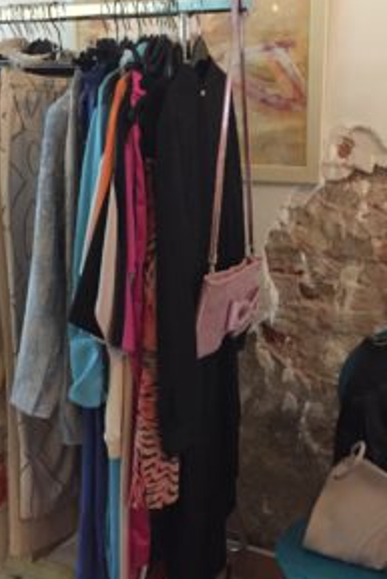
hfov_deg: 28.1
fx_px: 773
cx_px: 207
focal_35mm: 48
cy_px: 330
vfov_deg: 41.0
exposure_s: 1/17
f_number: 2.2
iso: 500
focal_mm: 4.15
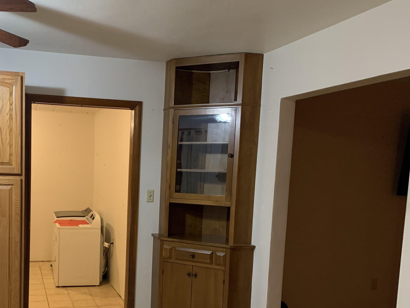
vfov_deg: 35.4
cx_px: 127
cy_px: 218
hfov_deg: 45.8
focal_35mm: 40
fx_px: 474
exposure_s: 1/40
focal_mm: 4.25
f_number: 1.8
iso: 320
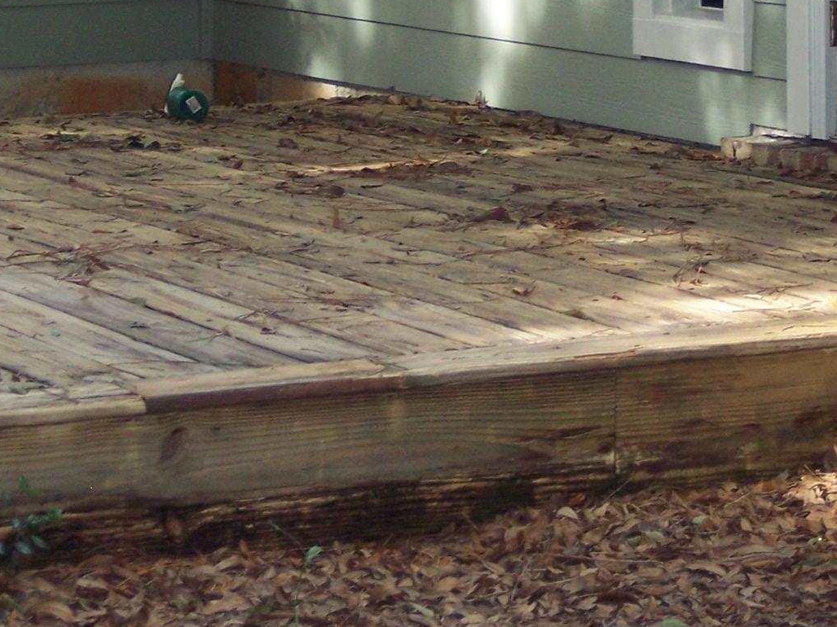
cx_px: 642
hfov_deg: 11.3
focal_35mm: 175
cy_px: -36
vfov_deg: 8.4
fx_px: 4231
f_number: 4
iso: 140
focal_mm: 16
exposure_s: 1/90
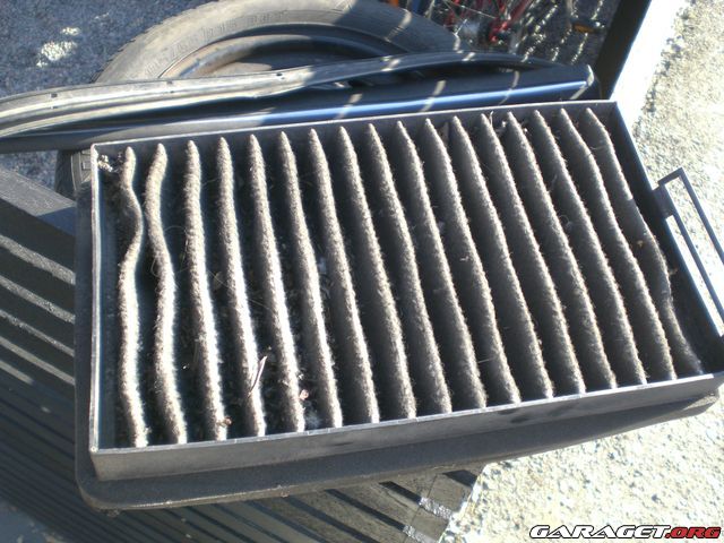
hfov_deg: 49.0
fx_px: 795
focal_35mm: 38
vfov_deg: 37.7
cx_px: 362
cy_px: 272
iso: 100
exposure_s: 1/250
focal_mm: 6.3
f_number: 3.1
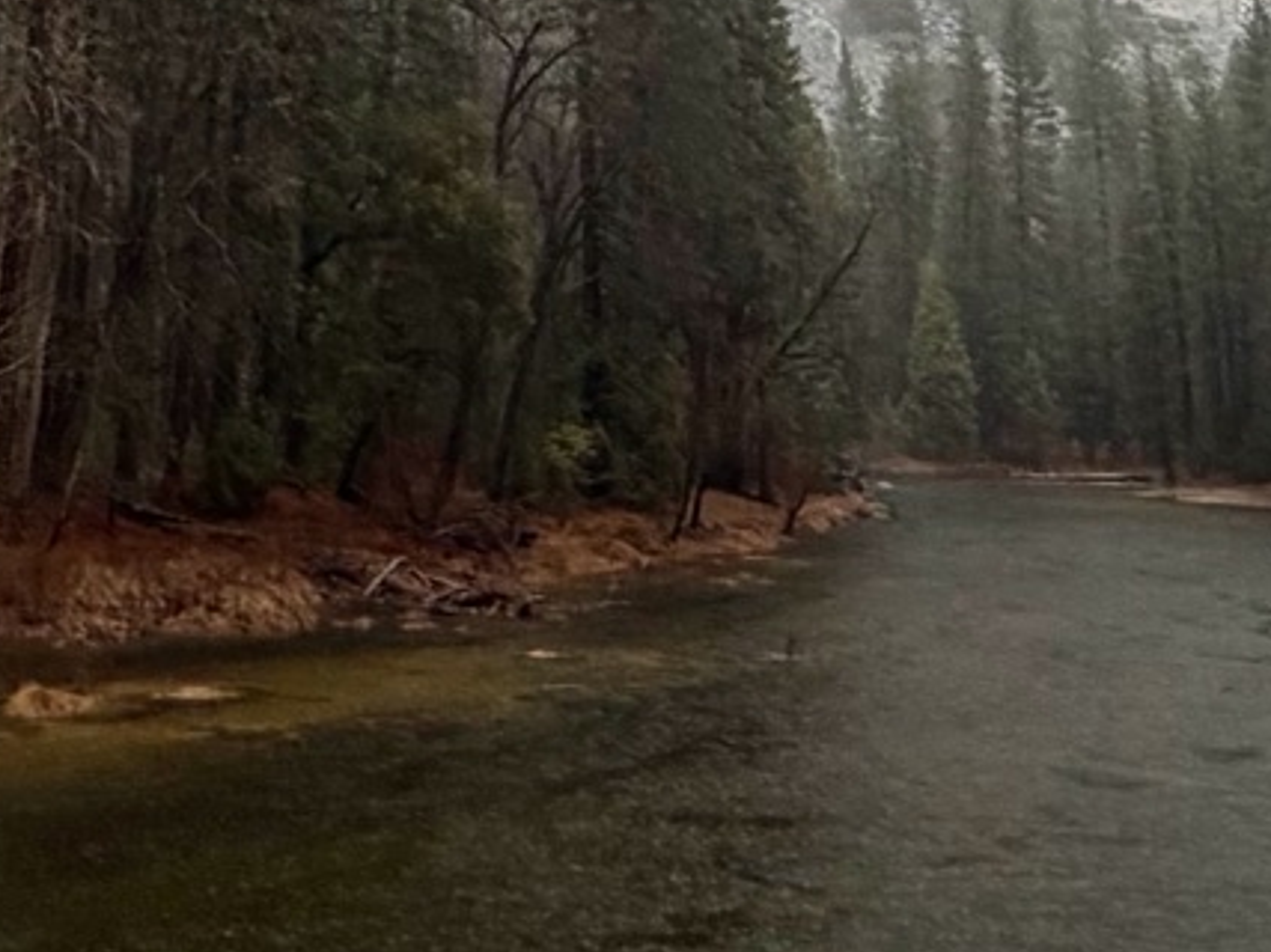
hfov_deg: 29.8
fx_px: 2313
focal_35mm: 63
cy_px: -330
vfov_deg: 20.9
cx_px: 193
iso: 64
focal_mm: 2.22
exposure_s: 1/121
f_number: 2.2
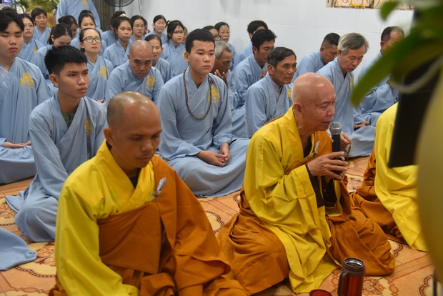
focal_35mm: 46
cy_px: 148
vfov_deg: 29.3
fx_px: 566
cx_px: 222
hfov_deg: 42.7
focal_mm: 46
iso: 800
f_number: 4
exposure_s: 1/60
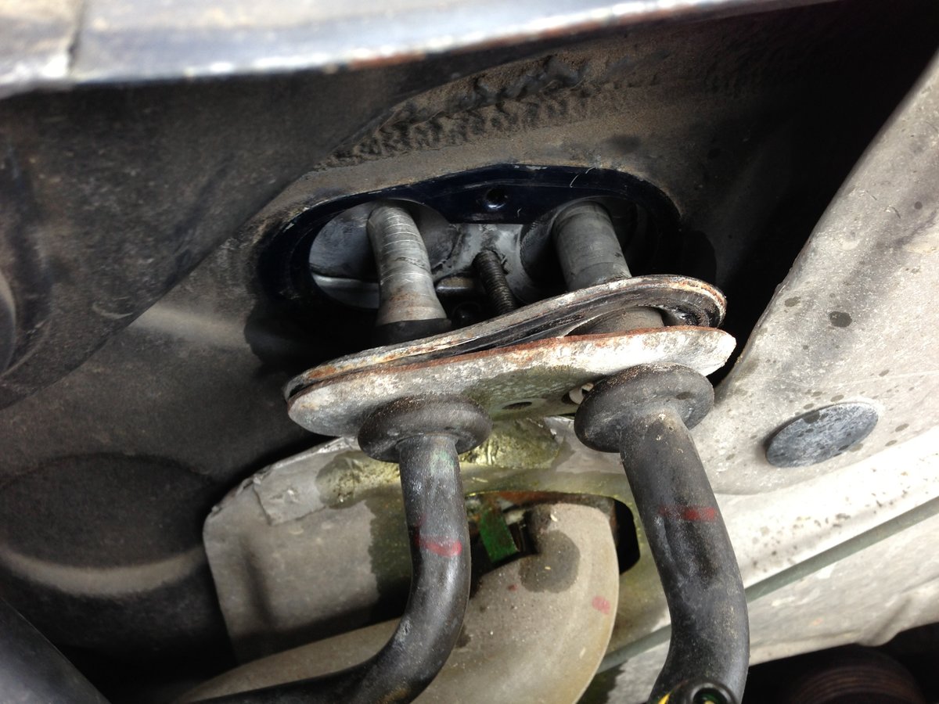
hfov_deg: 55.4
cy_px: 352
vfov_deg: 42.9
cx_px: 470
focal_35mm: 33
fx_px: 895
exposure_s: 1/40
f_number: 2.4
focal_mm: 4.13
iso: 50
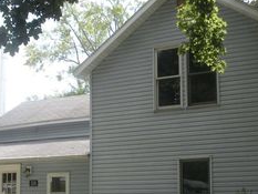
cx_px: 147
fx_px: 433
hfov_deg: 33.2
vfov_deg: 25.0
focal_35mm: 58
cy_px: 140
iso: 64
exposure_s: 1/144
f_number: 4.5
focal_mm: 4.7
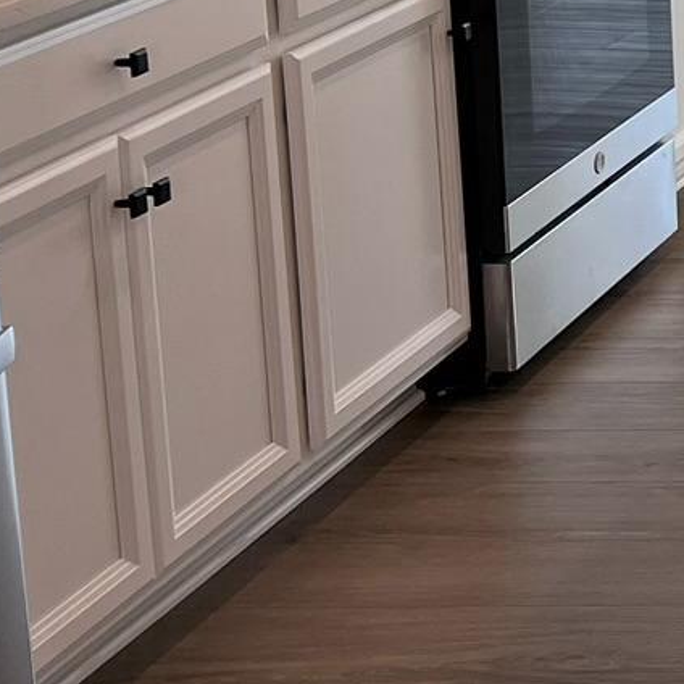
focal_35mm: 111
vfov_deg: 15.0
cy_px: -206
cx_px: 1512
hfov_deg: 12.9
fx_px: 2481
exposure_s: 1/251
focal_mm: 5.7
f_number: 1.5
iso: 40
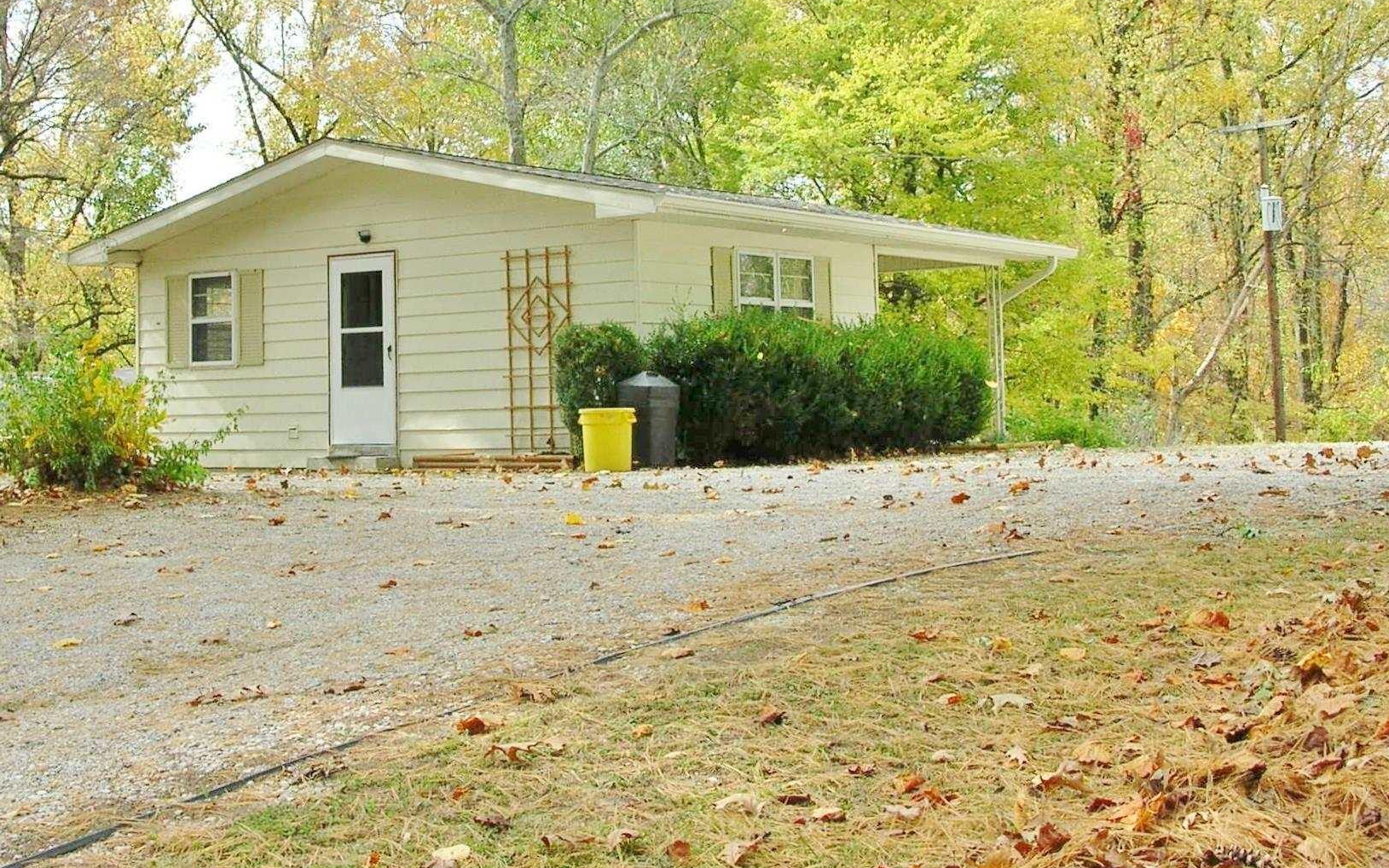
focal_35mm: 53
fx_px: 2006
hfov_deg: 38.2
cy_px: 285
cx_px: 628
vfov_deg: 24.3
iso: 50
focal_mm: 6
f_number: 3.7
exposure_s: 1/240
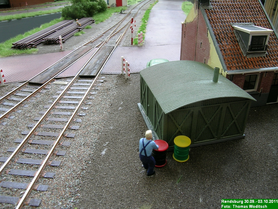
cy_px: 104
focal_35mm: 58
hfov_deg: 33.2
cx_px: 139
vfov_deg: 25.2
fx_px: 466
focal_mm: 5.8
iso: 50
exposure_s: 1/2.1
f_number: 7.9
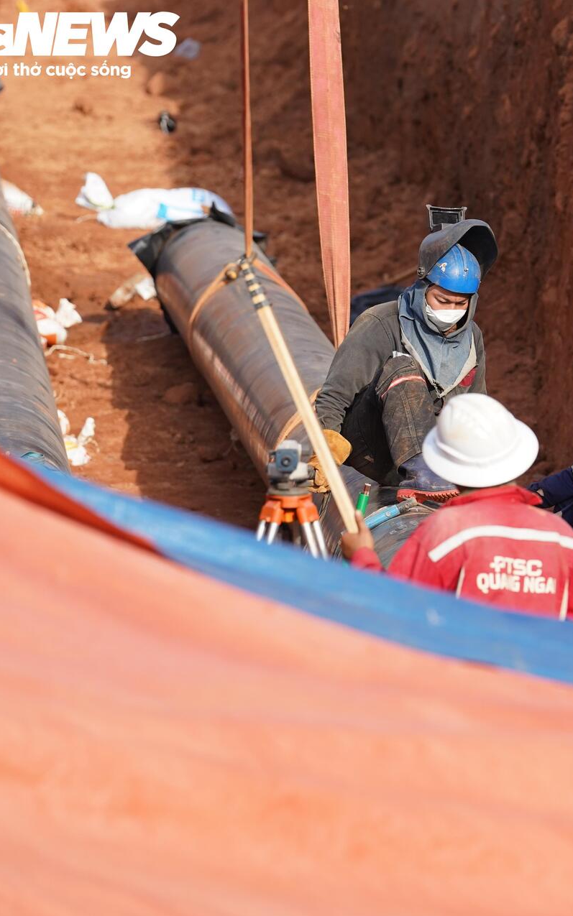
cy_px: 459
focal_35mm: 307
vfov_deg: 6.8
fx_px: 7670
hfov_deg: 4.3
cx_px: 584
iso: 640
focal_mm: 200
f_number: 4
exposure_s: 1/1600
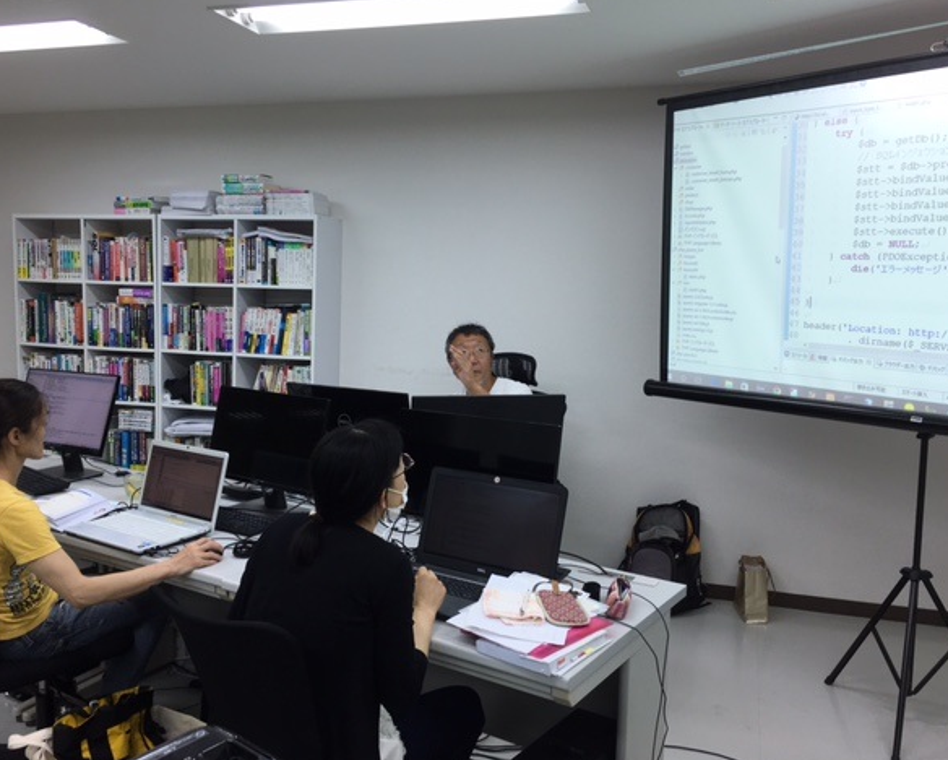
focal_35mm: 31
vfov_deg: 47.2
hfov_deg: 57.1
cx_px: 477
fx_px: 870
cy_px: 382
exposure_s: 1/60
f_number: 2.2
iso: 32
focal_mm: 4.15
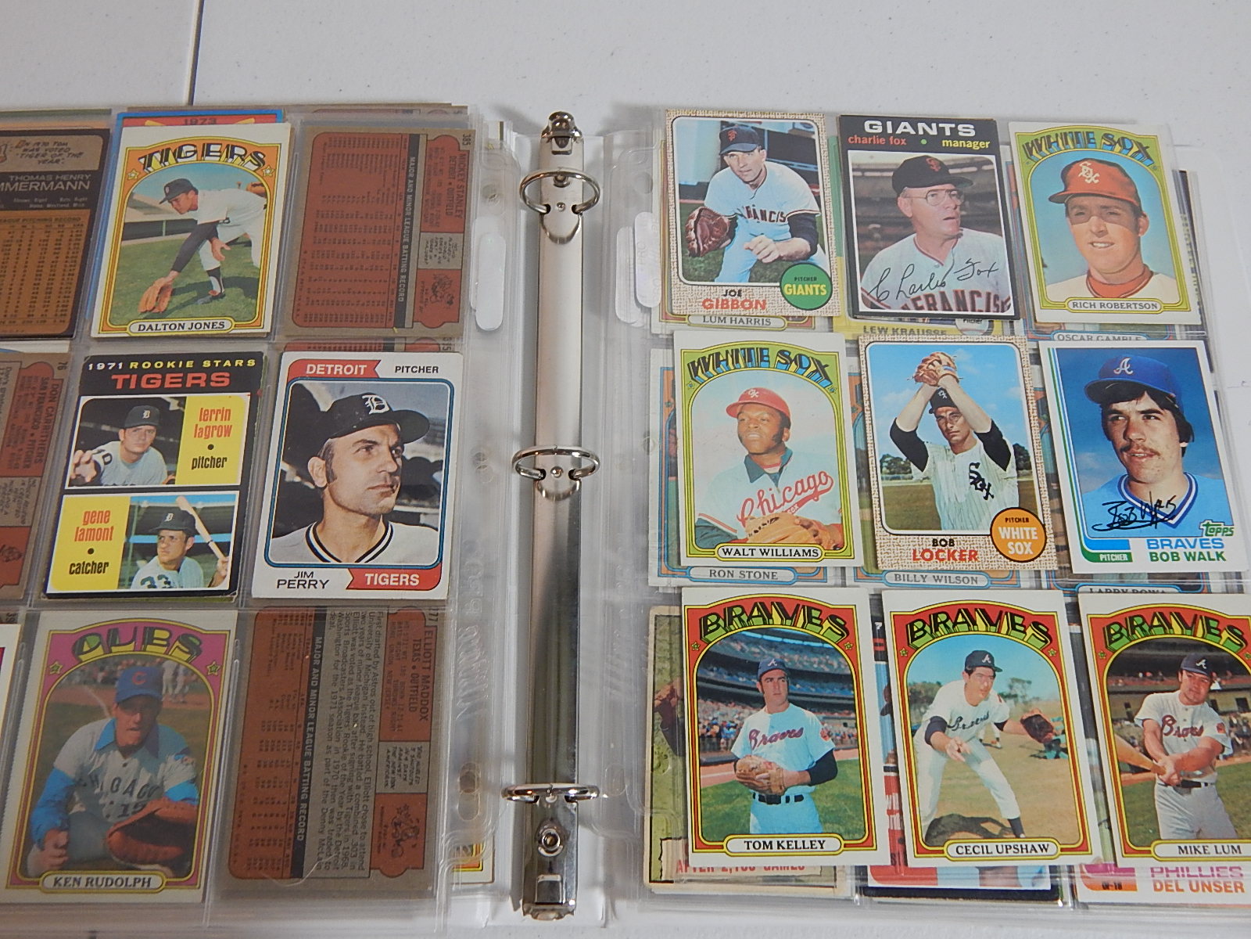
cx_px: 626
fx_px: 1120
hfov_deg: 58.4
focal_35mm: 31
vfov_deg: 45.4
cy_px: 470
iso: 180
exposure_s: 1/30
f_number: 3.2
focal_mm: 5.6
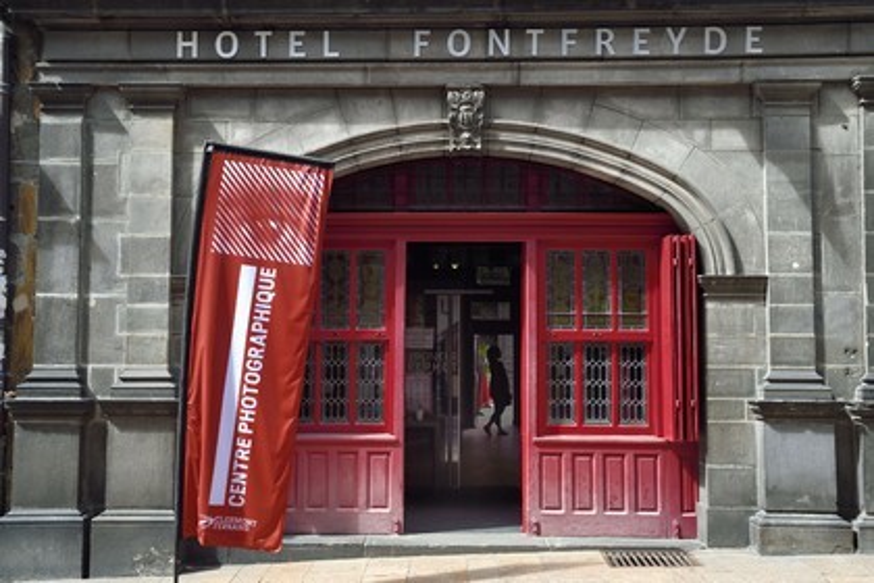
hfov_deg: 50.7
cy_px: 292
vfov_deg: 35.1
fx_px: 922
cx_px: 437
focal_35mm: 38
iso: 200
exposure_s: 1/250
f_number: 7.1
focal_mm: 38
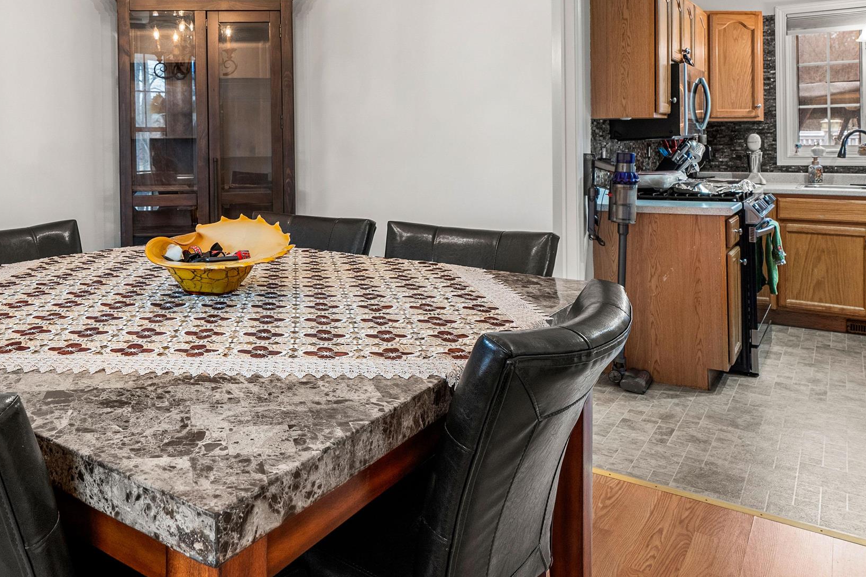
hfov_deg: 59.3
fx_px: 722
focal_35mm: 30
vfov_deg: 42.3
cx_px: 237
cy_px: 147
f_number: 8
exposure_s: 1/2
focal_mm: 16
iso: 400
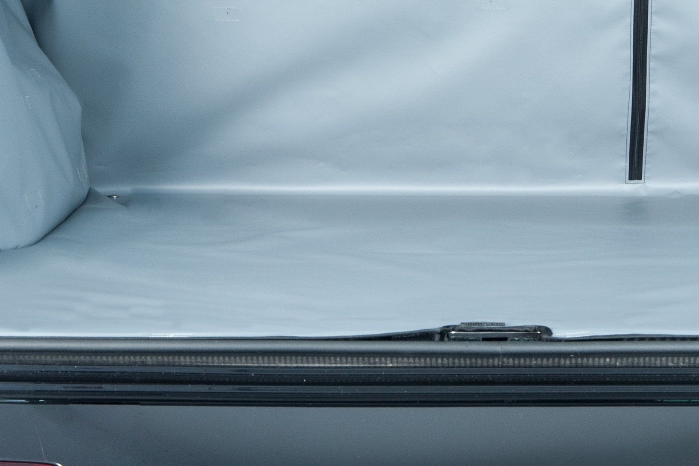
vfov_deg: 10.3
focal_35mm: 131
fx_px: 2542
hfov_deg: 15.6
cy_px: -76
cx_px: 500
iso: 500
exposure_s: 1/8
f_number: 11
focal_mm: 50
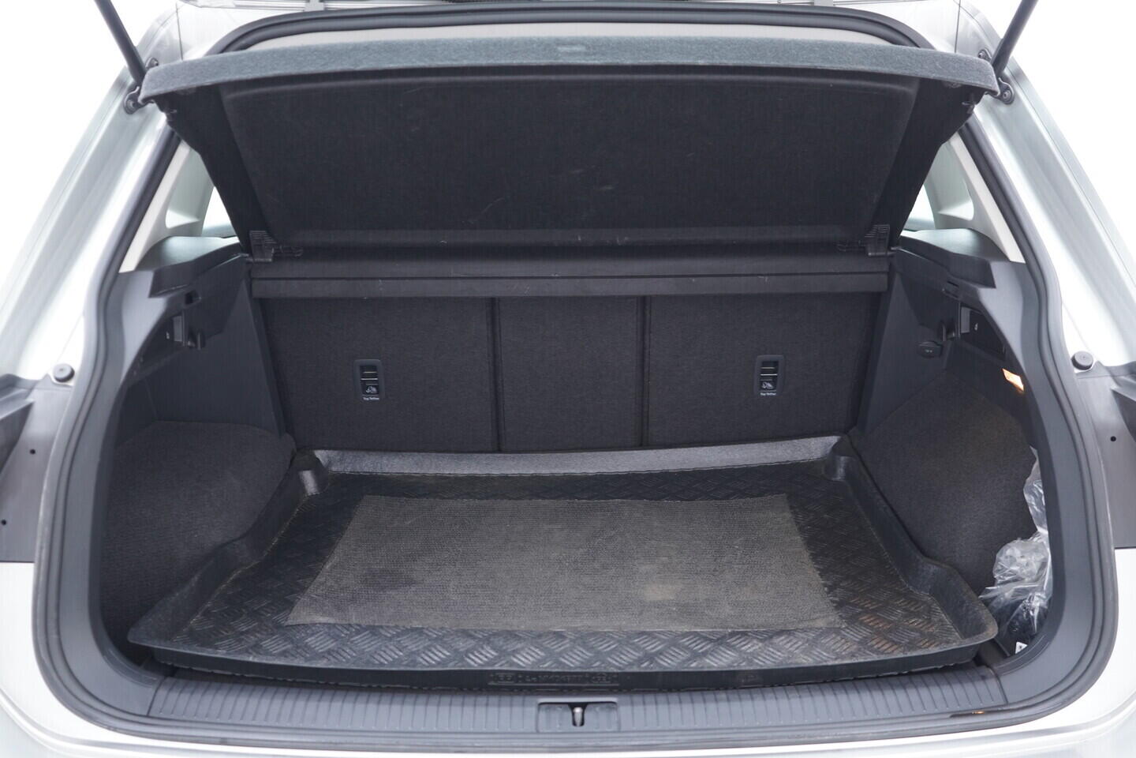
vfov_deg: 36.9
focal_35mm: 36
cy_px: 379
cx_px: 568
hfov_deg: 53.1
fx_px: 1136
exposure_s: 1/40
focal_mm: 24
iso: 500
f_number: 2.8
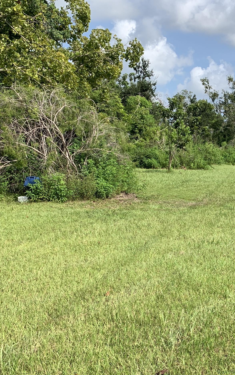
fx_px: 451
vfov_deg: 45.3
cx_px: 258
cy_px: 198
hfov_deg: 26.8
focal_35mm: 44
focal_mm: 4.25
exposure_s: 1/1992
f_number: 1.8
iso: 25
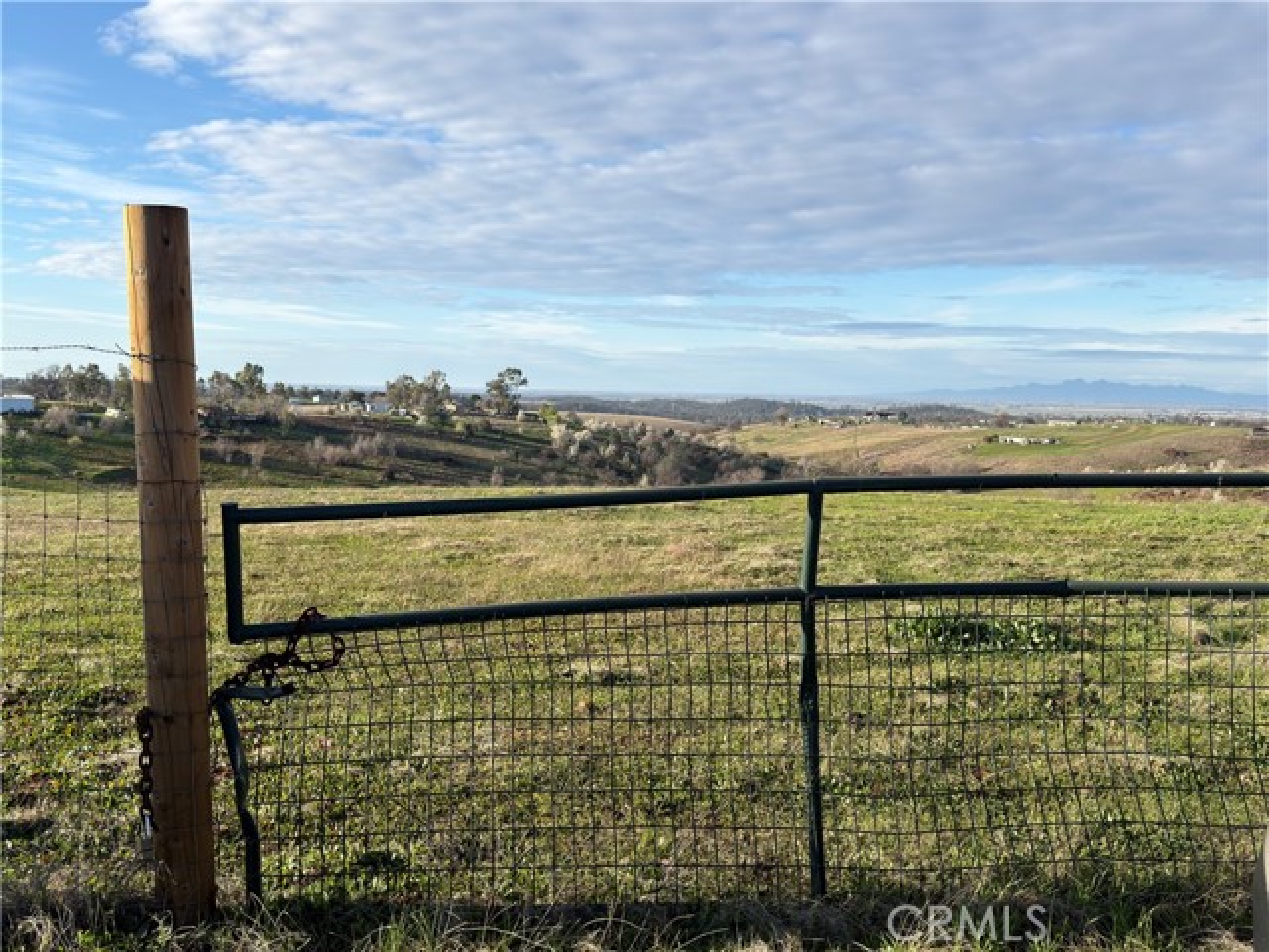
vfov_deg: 40.7
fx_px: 1283
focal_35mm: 35
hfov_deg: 52.6
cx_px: 634
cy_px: 476
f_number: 1.78
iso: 64
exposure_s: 1/3058
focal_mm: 6.76
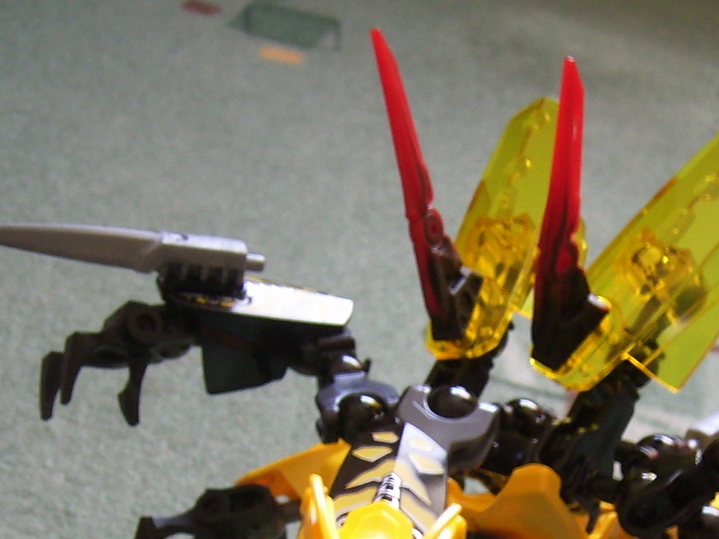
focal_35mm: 75
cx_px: 502
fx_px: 1558
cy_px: 586
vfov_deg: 18.9
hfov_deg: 25.8
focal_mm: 5.99
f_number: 2.8
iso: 50
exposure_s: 1/8
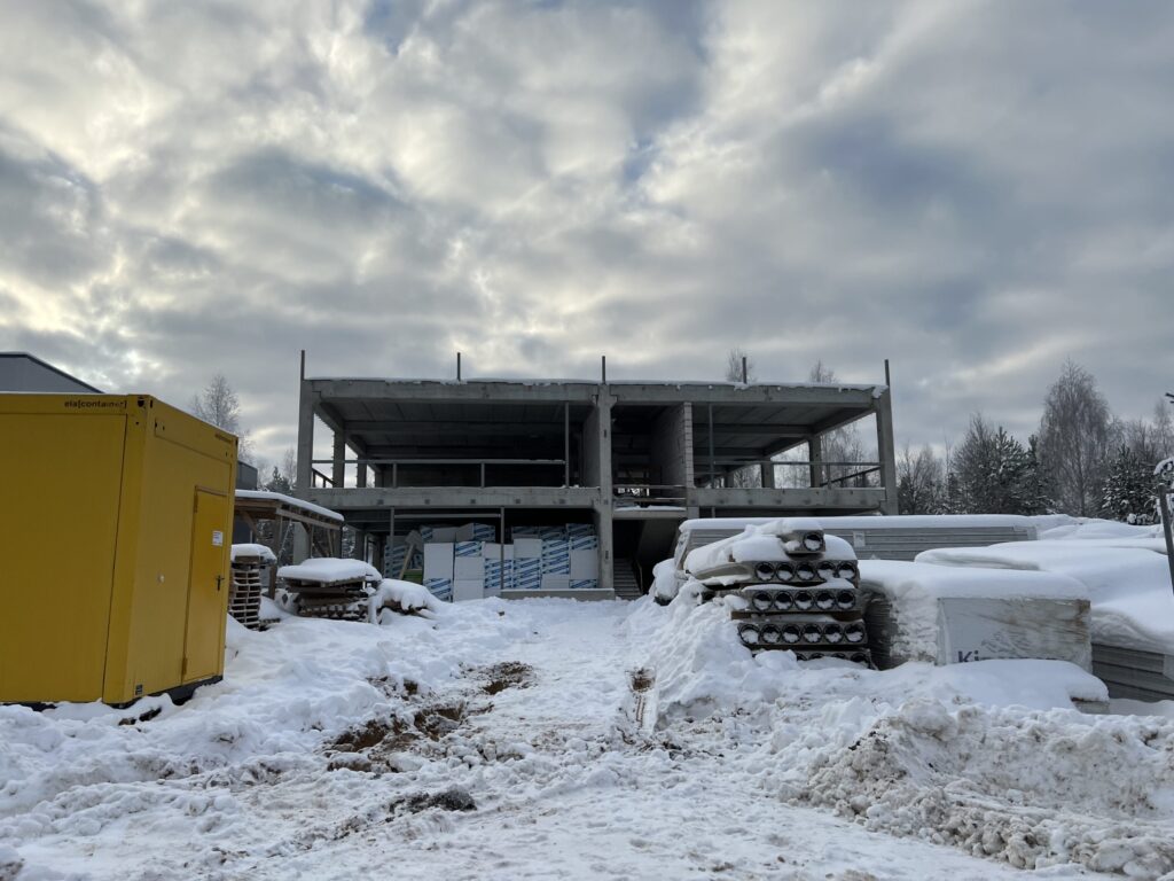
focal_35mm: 26
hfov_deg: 67.3
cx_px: 587
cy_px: 440
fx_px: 882
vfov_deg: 53.1
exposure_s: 1/4831
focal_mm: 5.7
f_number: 1.5
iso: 50
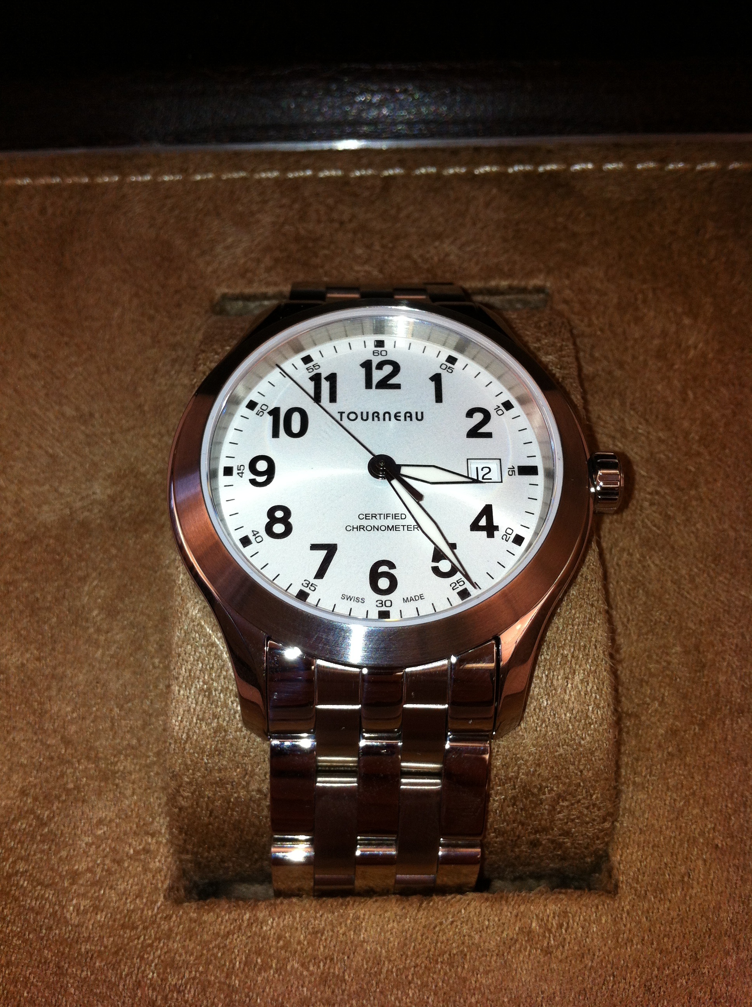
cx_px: 376
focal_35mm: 35
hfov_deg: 40.6
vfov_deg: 52.7
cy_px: 504
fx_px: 1016
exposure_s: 1/290
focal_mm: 3.85
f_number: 2.8
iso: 80
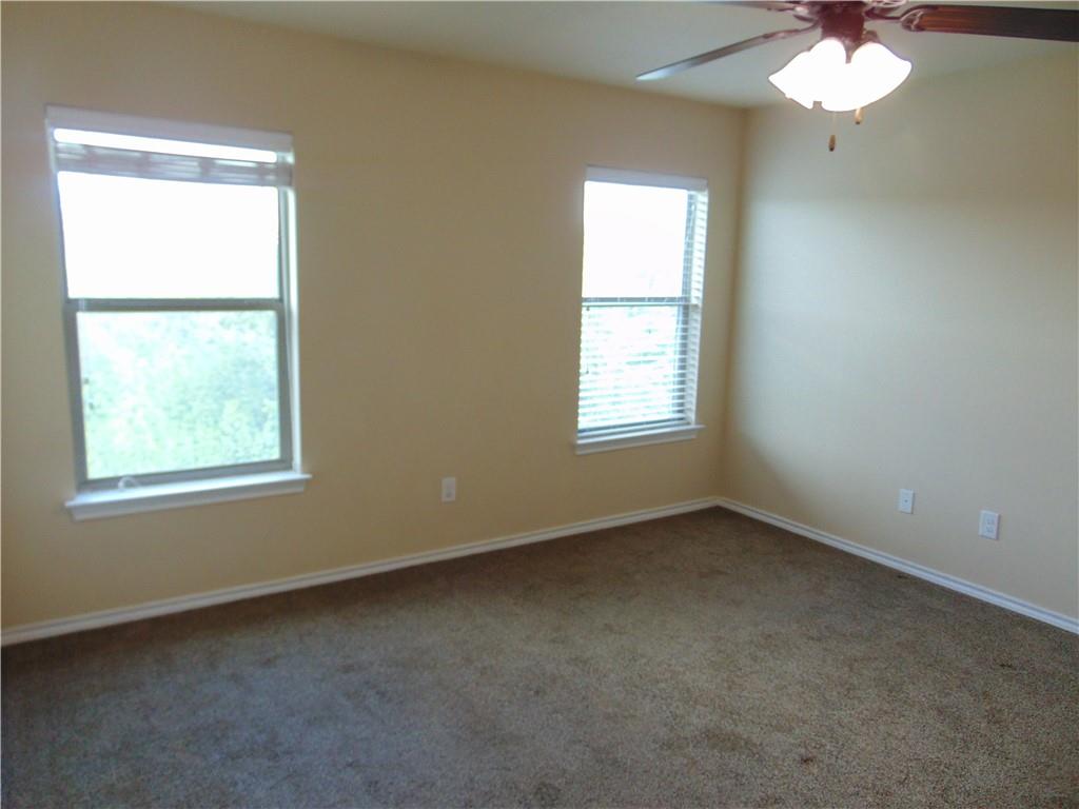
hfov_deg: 69.4
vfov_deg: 54.9
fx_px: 779
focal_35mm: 25
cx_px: 540
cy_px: 404
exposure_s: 1/30
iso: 160
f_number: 3
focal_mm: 4.5
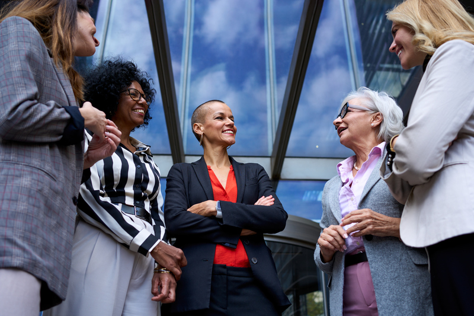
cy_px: 158
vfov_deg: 37.8
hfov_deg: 54.4
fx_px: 461
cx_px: 237
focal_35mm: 35
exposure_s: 1/250
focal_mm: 35
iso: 160
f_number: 3.5
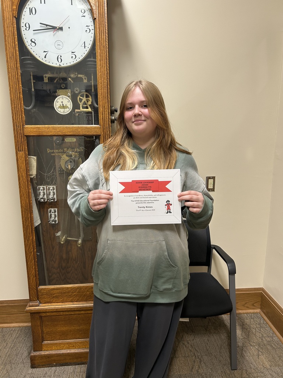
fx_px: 283
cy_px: 189
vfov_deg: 67.3
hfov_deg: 53.1
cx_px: 142
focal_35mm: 26
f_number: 1.5
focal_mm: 5.7
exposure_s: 1/60
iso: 80
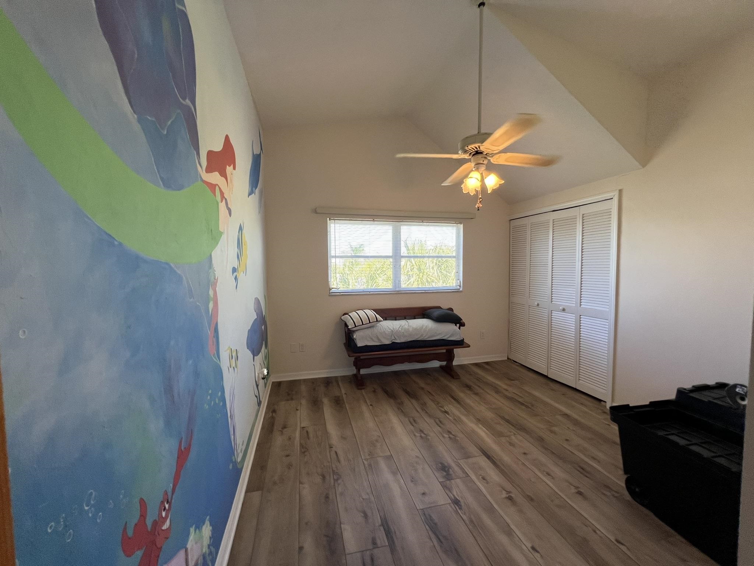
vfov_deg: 89.9
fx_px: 283
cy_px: 283
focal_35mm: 13
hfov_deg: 106.2
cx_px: 377
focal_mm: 1.57
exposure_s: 1/120
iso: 200
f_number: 1.8
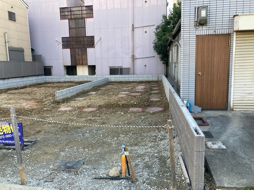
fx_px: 205
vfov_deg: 49.7
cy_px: 95
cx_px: 127
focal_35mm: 28
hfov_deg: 63.4
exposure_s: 1/186
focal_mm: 3.99
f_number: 1.8
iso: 20
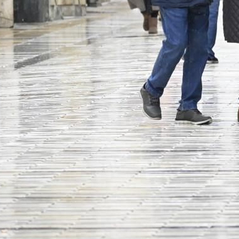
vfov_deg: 2.0
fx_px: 6702
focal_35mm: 858
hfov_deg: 2.0
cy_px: -83
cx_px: 276
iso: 2000
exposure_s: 1/640
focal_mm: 160
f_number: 5.3
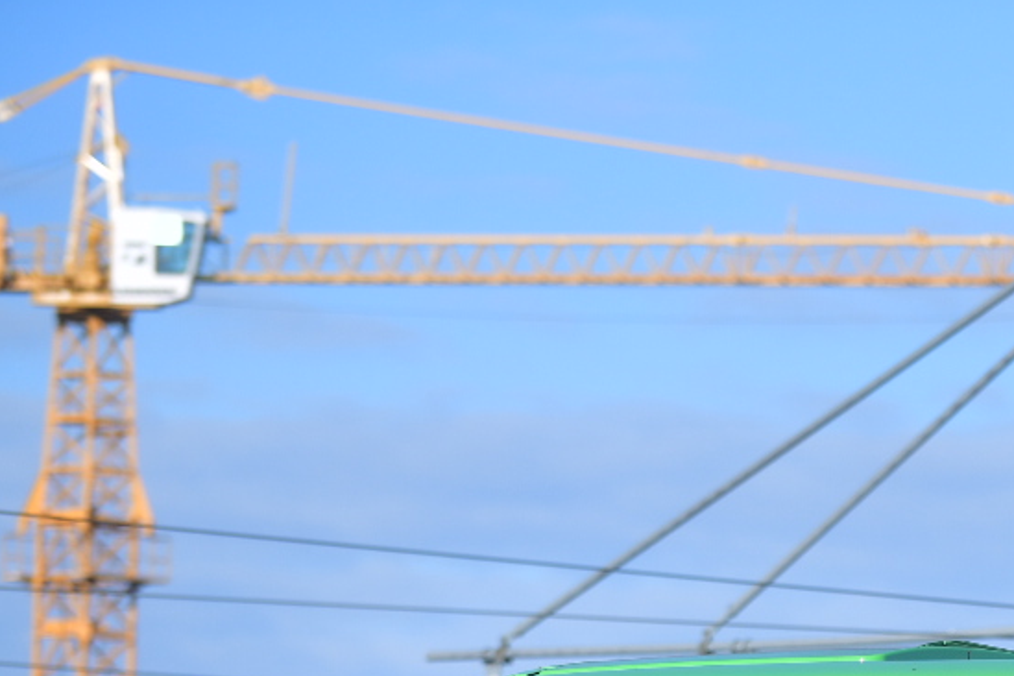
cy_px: 931
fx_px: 10393
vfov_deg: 3.7
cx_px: 1374
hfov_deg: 5.5
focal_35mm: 369
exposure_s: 1/2000
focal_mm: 125
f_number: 3.5
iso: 100
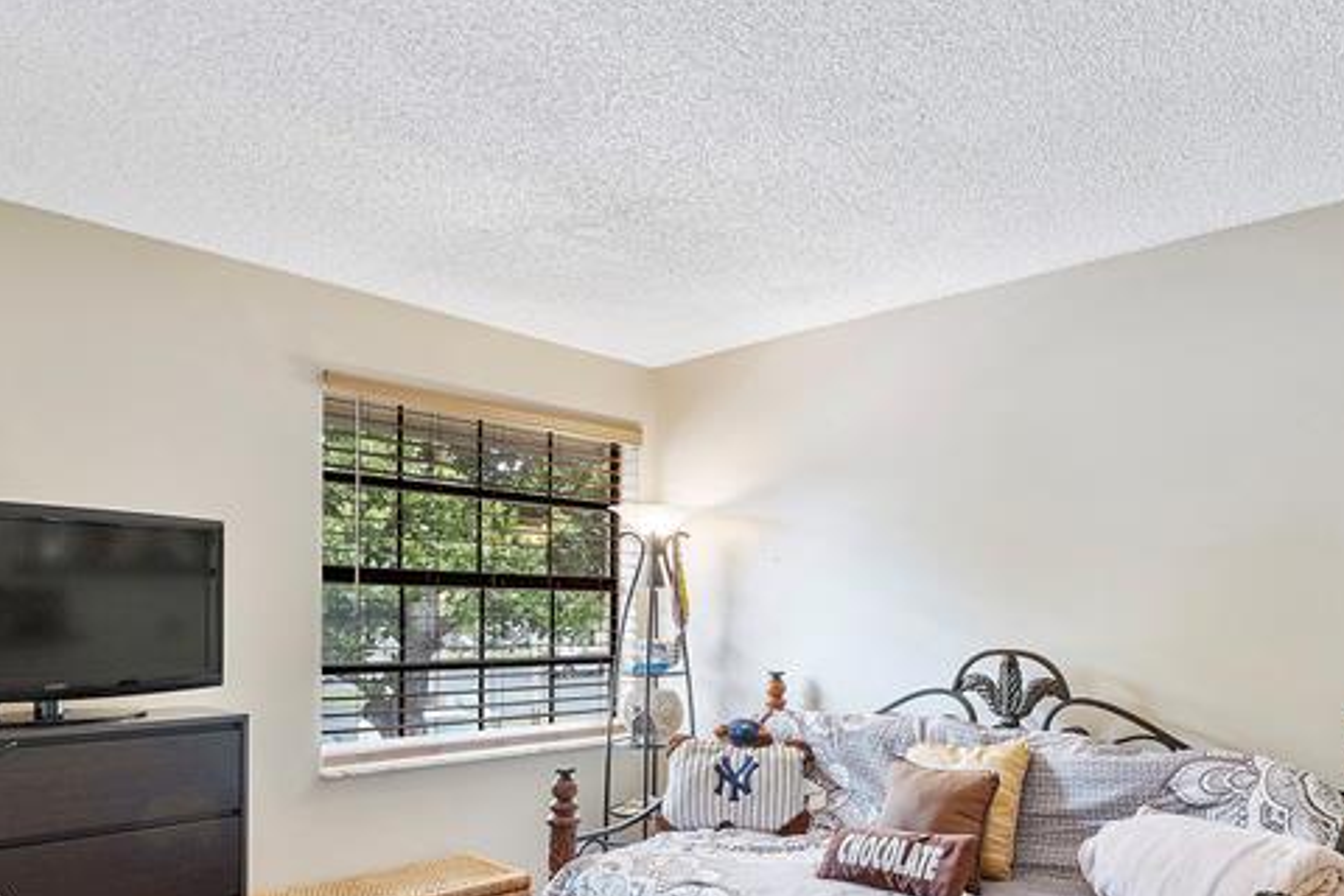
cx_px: 848
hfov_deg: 70.2
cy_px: 620
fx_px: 933
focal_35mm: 25
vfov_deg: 50.1
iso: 160
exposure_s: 1/1.67
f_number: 11
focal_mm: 10
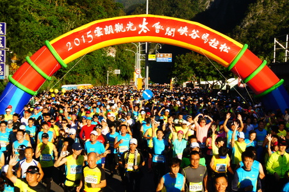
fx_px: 421
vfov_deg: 25.7
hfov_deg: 37.9
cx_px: 144
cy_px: 96
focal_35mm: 52
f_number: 32
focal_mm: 35
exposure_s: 1/125
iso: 800
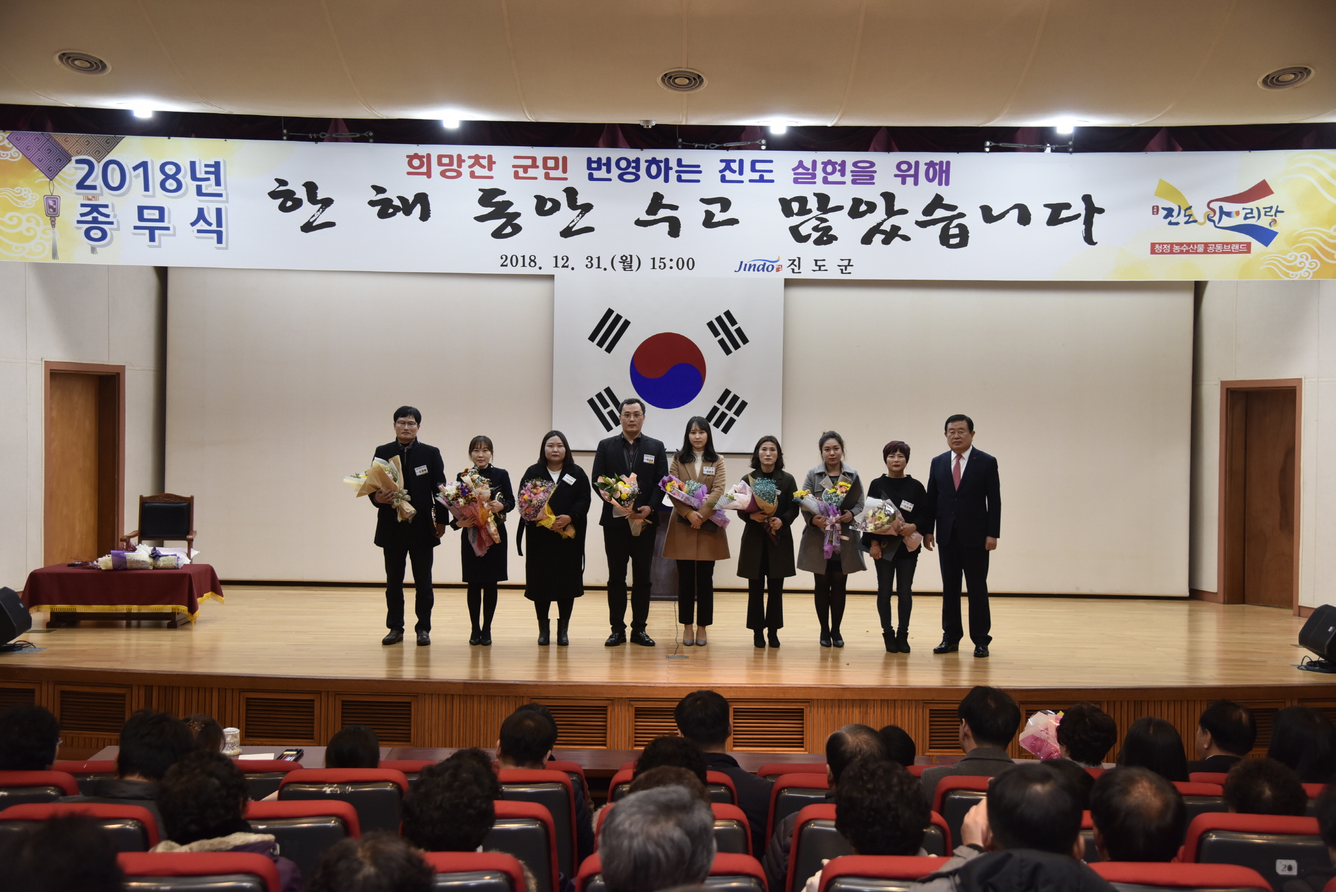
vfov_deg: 30.5
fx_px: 1633
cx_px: 668
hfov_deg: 44.5
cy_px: 446
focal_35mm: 44
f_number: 4
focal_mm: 44
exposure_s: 1/125
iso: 800
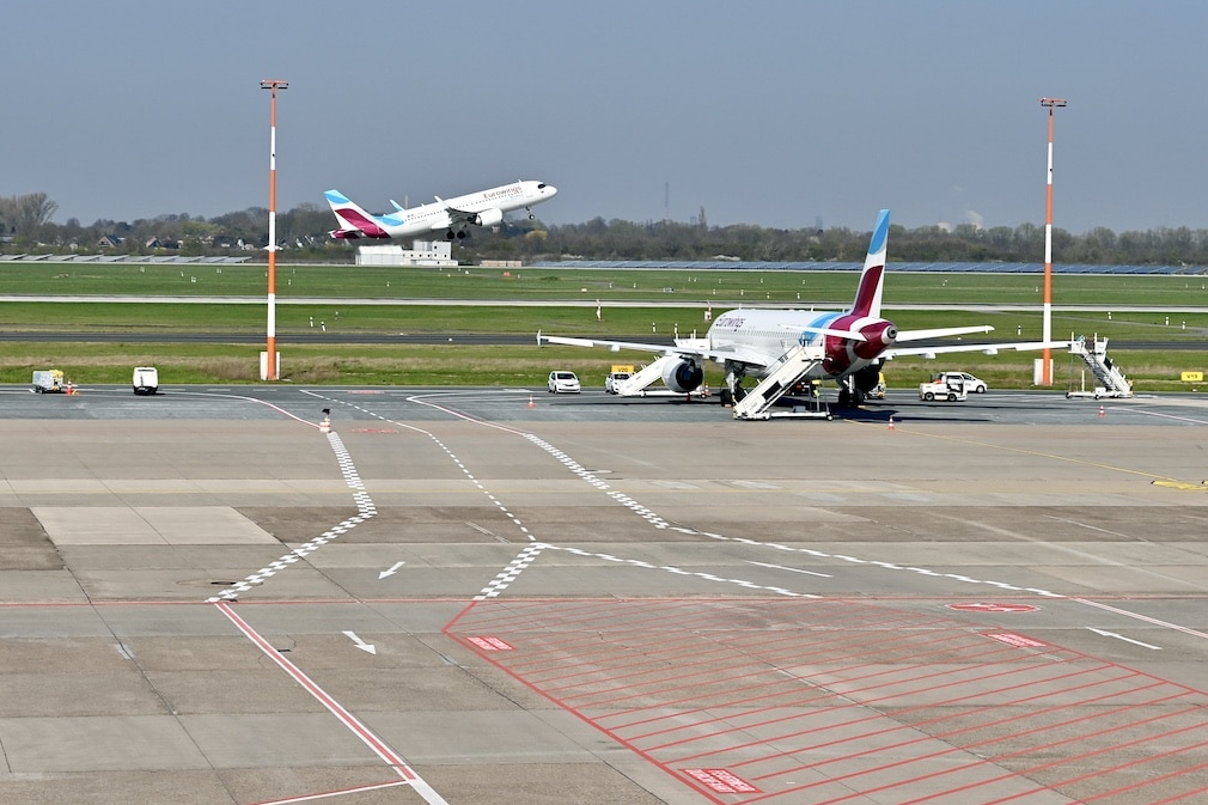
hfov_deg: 28.5
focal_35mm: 71
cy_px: 398
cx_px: 604
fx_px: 2382
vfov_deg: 19.2
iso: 250
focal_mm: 70
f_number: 13
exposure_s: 1/500
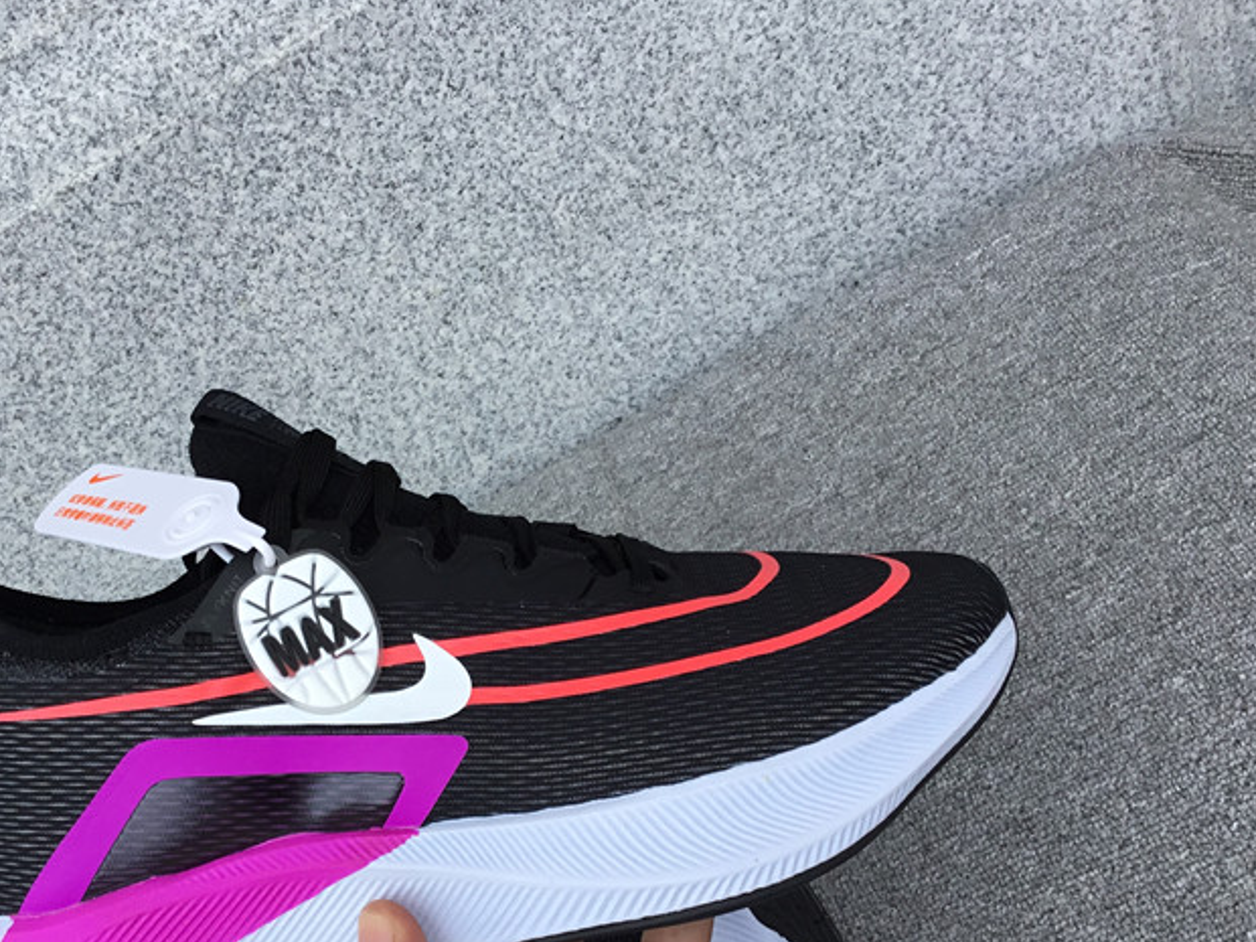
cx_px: 474
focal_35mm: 45
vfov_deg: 31.9
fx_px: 1633
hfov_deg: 41.8
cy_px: 627
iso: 25
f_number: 2.4
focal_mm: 3.3
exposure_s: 1/433
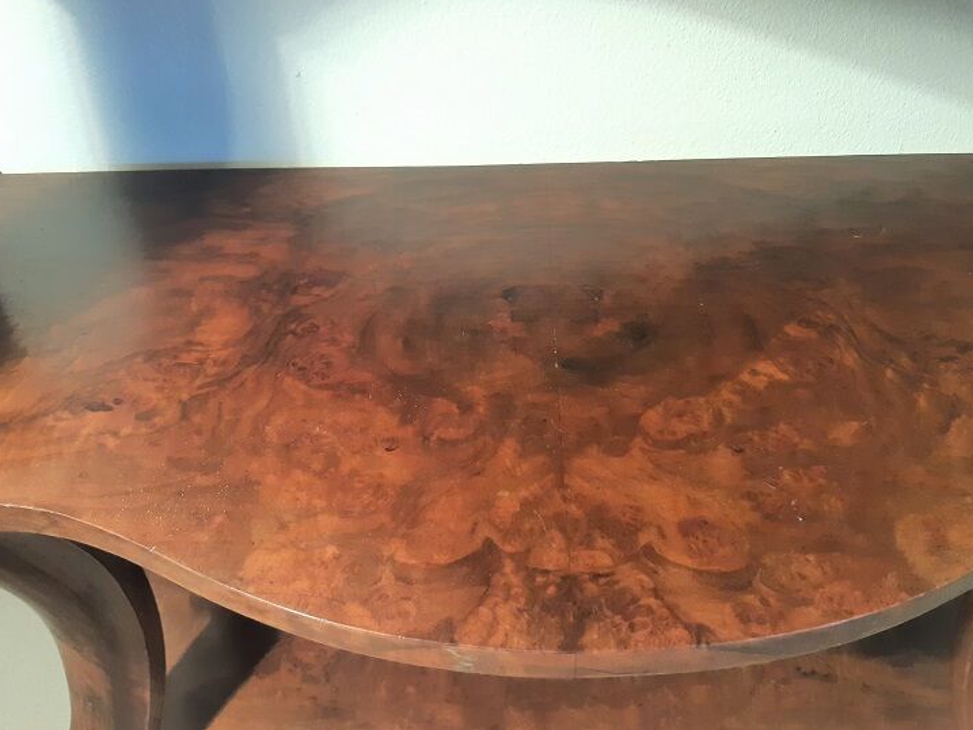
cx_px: 480
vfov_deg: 48.2
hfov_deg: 61.6
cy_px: 353
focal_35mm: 29
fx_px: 815
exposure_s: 1/50
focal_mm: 3.93
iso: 160
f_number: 1.7
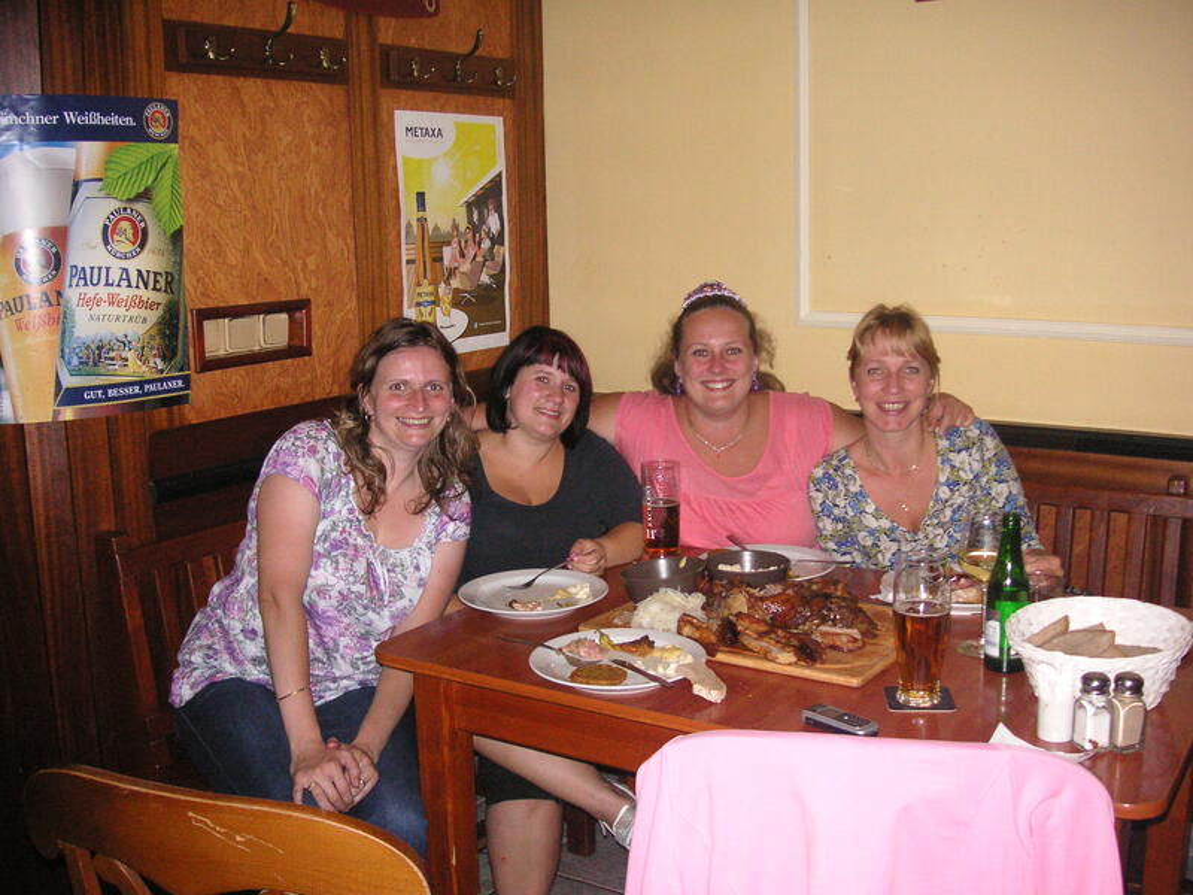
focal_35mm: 37
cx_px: 596
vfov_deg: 38.7
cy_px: 448
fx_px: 1275
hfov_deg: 50.1
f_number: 2.8
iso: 160
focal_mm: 6.1
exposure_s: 1/45
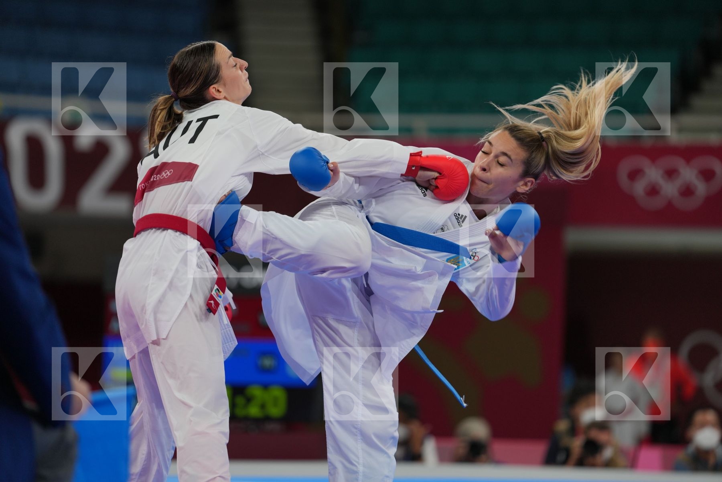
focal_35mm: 200
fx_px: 4011
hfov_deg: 10.3
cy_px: 241
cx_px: 361
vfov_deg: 6.9
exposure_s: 1/1000
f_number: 2.8
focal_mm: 200
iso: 500
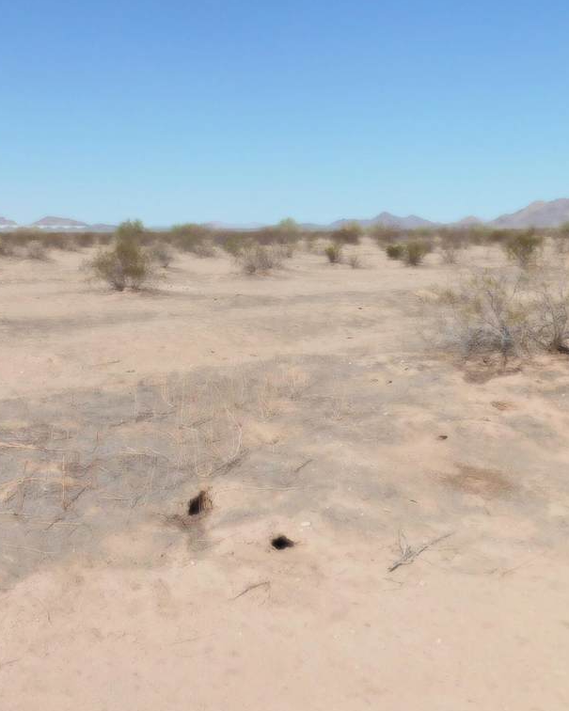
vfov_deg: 47.5
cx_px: 228
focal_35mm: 38
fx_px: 800
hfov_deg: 39.0
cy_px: 266
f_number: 6
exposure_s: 1/800
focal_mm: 4
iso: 125
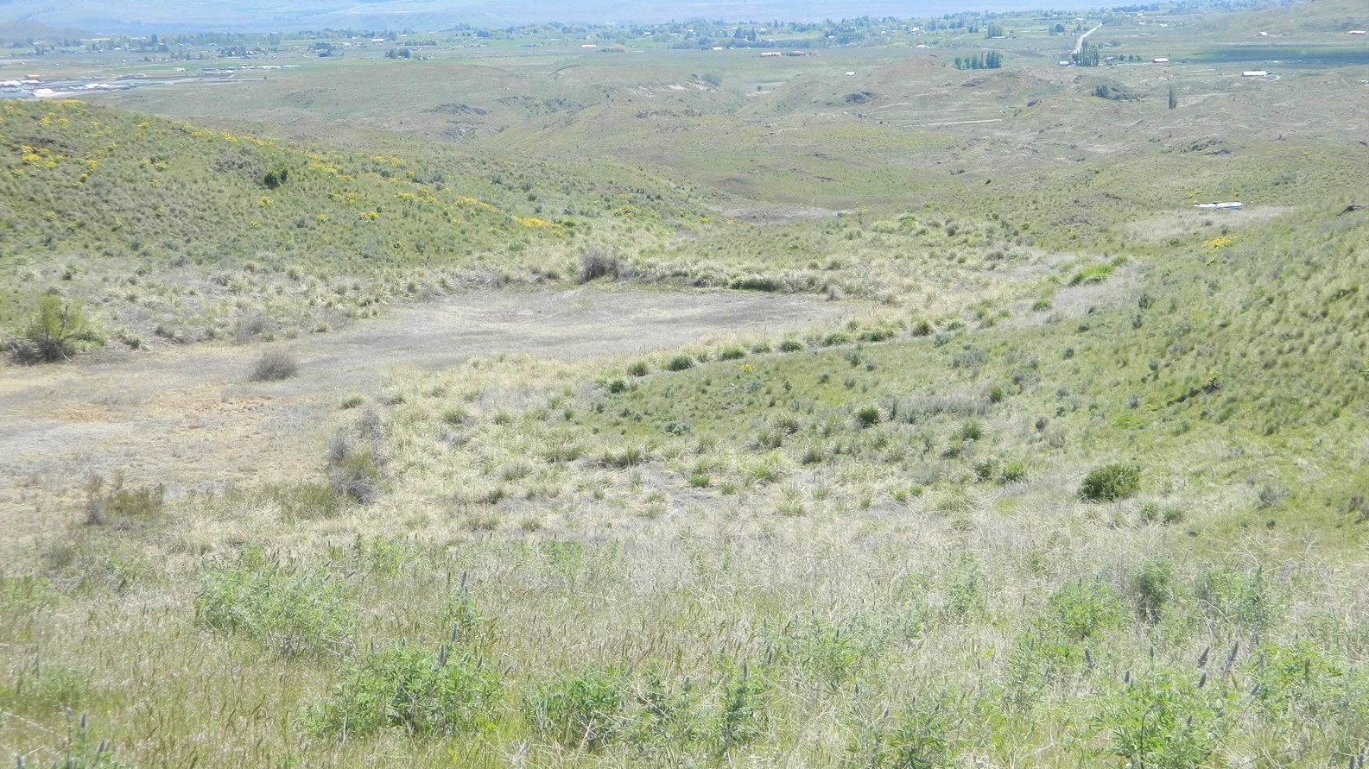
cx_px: 679
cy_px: 425
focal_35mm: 77
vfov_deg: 15.7
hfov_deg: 27.5
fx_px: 2795
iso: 80
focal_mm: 12.6
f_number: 4
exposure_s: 1/400
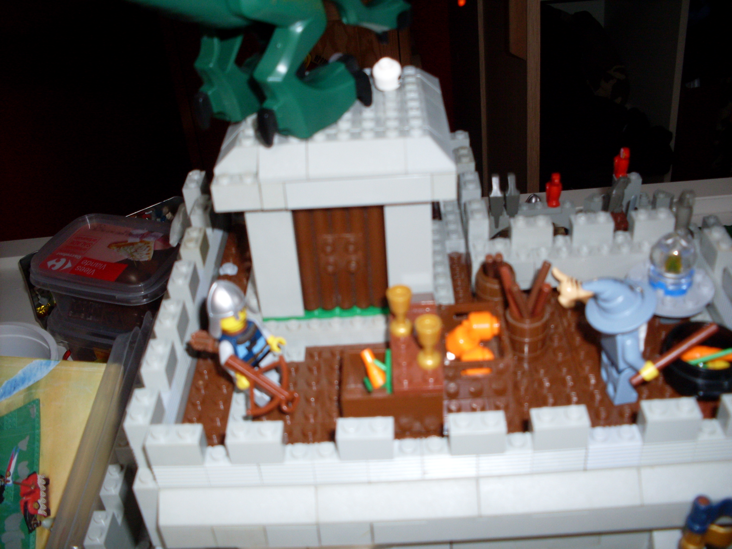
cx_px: 366
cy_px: 274
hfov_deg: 49.0
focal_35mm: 38
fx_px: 804
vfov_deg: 37.7
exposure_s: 1/45
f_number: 2.8
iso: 100
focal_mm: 6.3
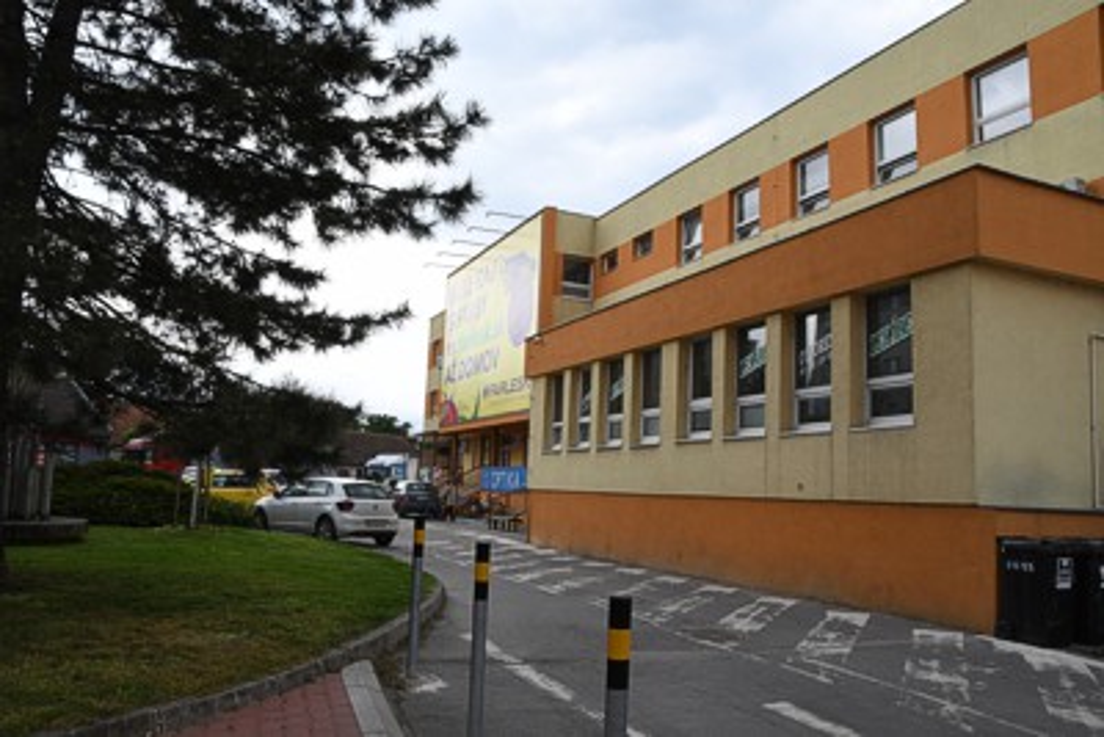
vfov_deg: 48.0
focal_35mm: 27
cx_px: 552
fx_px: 828
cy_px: 368
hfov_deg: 67.4
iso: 500
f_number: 22
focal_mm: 18
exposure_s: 1/80
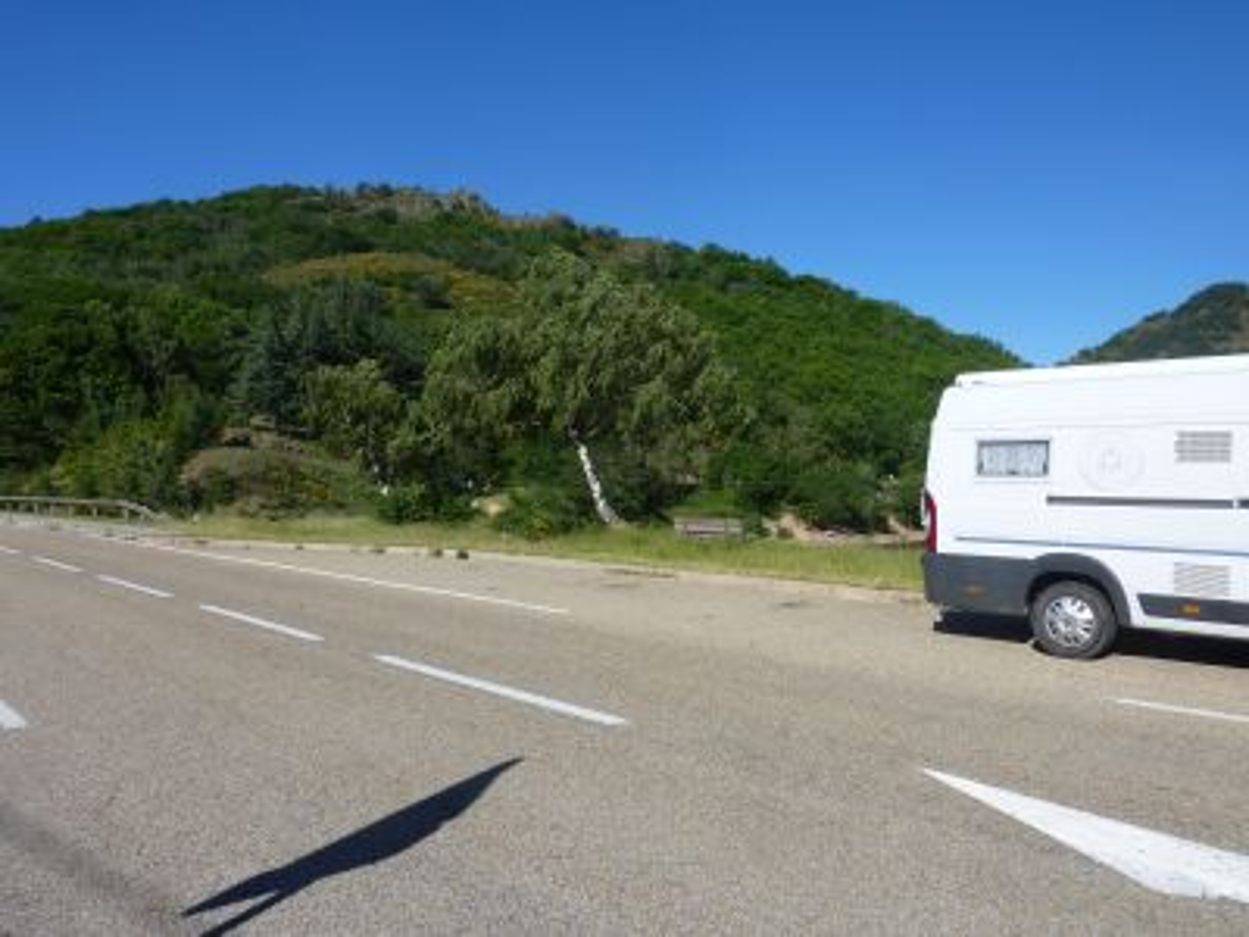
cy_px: 468
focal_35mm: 25
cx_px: 624
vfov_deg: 54.9
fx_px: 902
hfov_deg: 69.4
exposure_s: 1/500
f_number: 5
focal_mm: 4.1
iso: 80
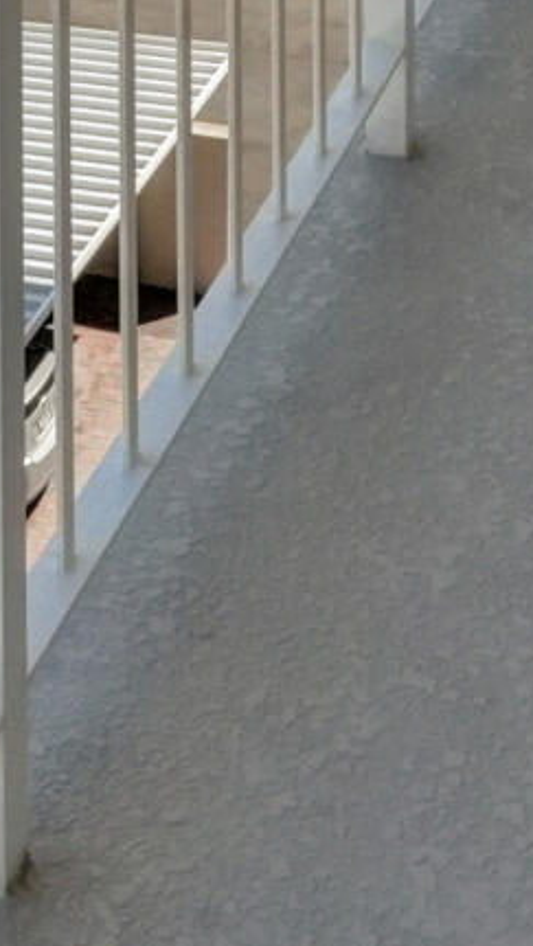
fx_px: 2558
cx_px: 97
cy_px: -1006
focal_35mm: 102
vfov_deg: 15.9
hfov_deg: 11.8
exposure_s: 1/1600
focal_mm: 14
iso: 2500
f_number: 20
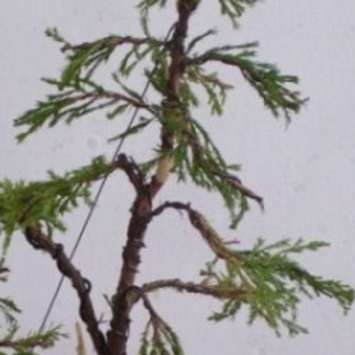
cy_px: 309
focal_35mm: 231
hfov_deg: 7.6
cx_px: 82
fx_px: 2680
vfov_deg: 7.6
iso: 160
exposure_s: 1/45
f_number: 4.6
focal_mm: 16.8
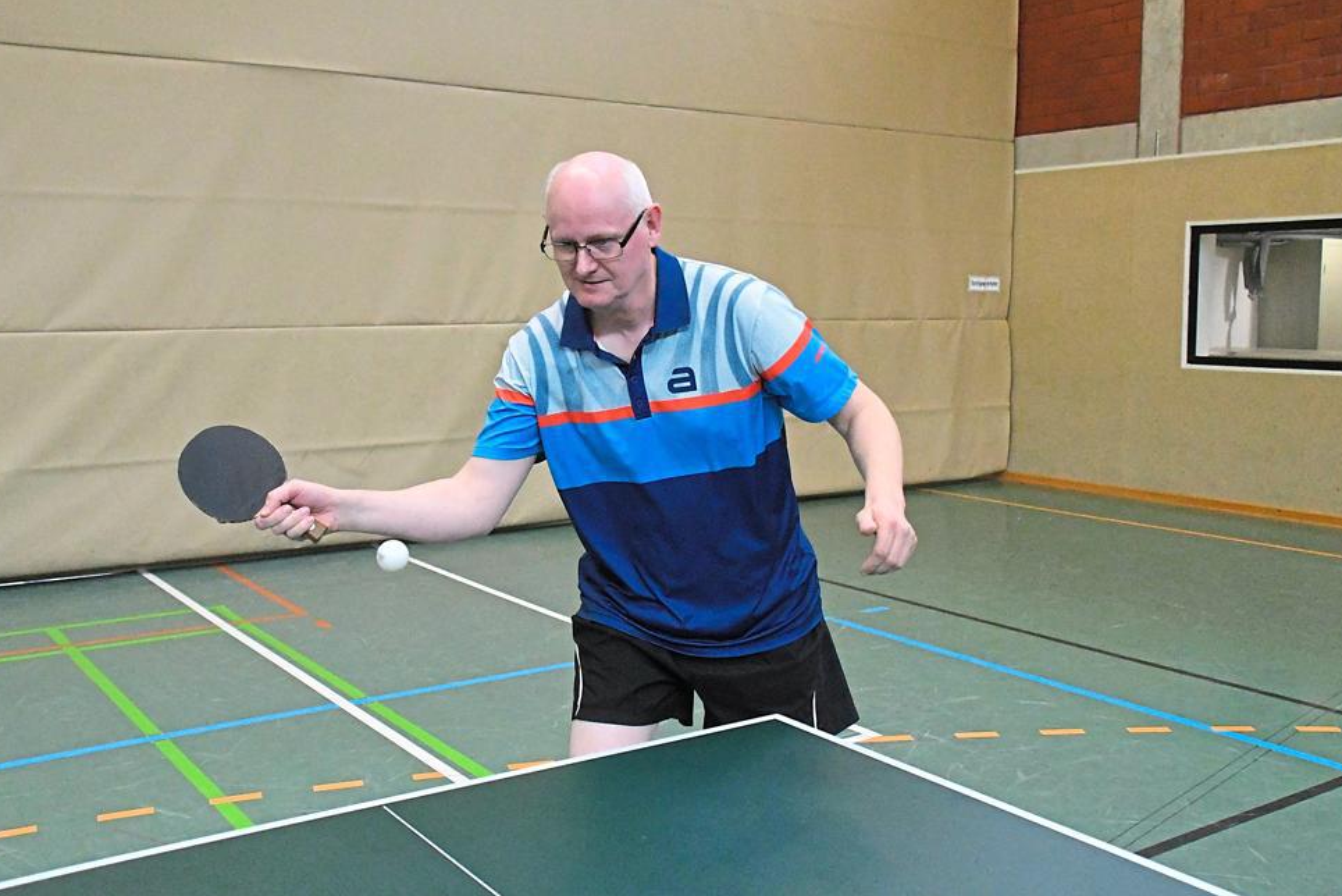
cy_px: 425
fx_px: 1305
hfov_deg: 54.4
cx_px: 673
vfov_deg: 37.9
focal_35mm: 35
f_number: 3.5
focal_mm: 22
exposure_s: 1/2000
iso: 12800
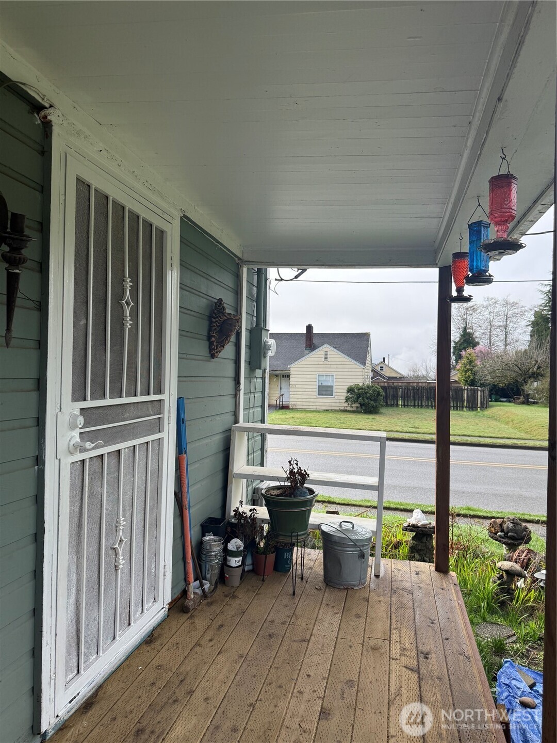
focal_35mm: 24
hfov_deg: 56.8
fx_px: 515
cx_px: 278
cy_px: 372
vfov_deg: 71.6
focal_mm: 6.76
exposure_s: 1/1585
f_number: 1.78
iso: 100
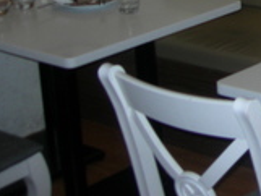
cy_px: -83
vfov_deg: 12.1
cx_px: 396
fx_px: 890
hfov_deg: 15.4
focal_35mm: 118
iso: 50
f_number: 2.8
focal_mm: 7.8
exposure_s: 1/60.1
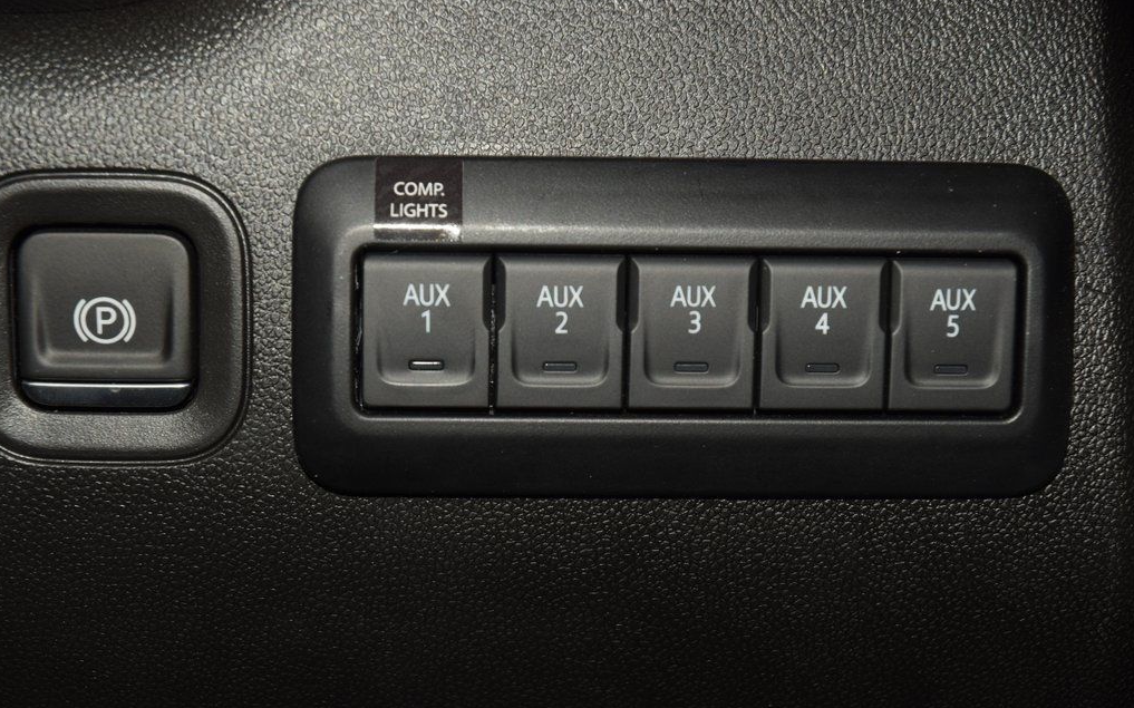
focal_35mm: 77
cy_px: 360
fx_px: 2379
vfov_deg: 16.9
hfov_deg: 26.8
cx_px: 565
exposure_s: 1/60
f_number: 8
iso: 100
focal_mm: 50
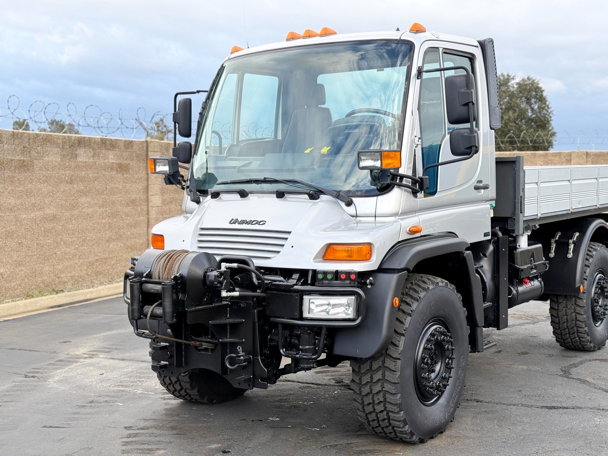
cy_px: 228
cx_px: 304
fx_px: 843
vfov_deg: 30.3
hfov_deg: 39.7
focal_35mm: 48
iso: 64
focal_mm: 6.76
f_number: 1.78
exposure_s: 1/1085
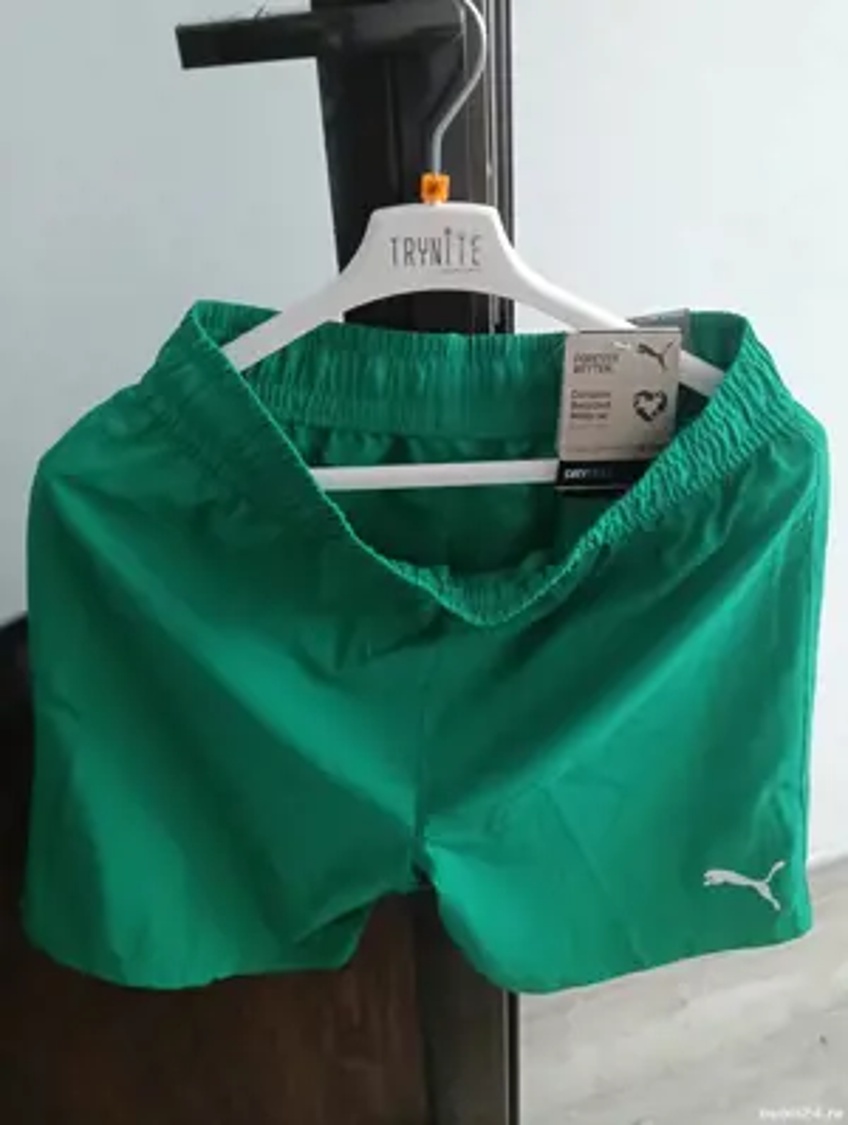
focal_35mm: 27
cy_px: 562
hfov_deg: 51.5
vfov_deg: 65.2
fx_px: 879
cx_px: 424
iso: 800
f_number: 1.8
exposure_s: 1/25
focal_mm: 3.98
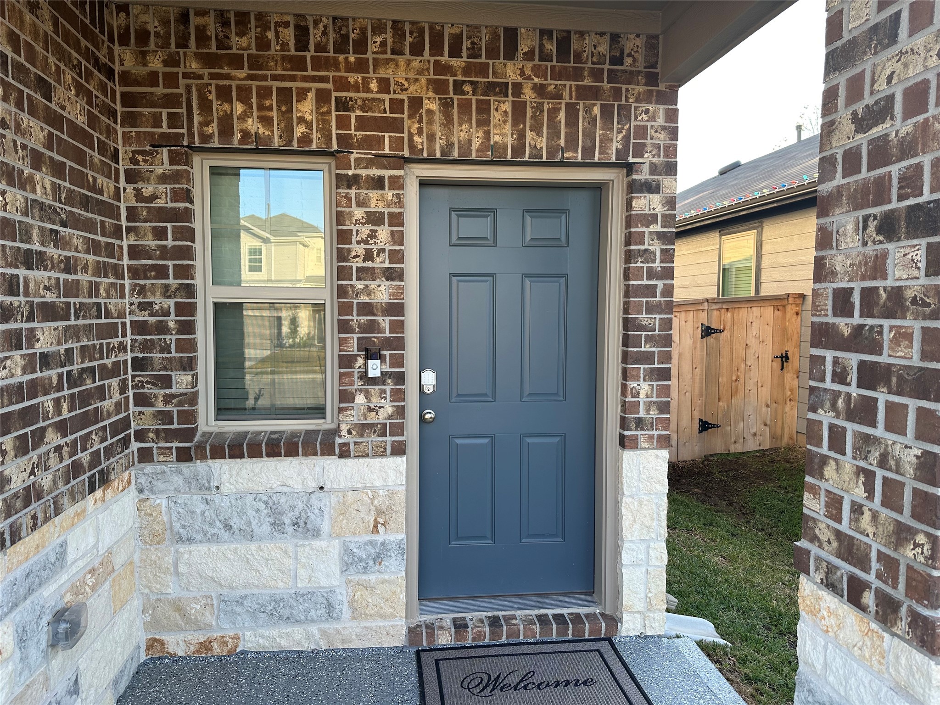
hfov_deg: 71.6
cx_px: 470
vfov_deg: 56.8
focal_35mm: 24
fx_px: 652
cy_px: 352
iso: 80
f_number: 1.78
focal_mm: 6.86
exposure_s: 1/373
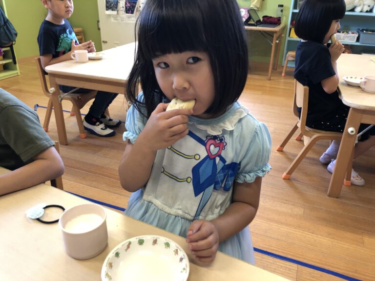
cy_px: 140
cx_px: 188
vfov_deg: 49.7
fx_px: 303
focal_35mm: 28
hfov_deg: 63.4
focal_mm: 3.99
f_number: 1.8
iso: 40
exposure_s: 1/17
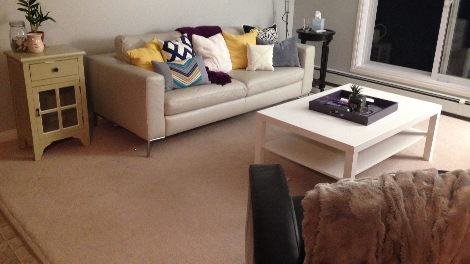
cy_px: 107
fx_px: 449
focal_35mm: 36
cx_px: 235
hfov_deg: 55.3
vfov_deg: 32.8
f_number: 2.4
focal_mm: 4.12
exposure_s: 1/15
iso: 400
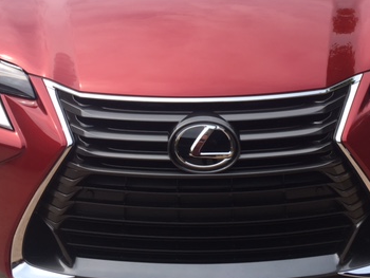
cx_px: 191
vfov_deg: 27.0
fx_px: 567
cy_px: 57
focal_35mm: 53
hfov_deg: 36.1
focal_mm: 4.15
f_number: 2.2
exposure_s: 1/793
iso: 25
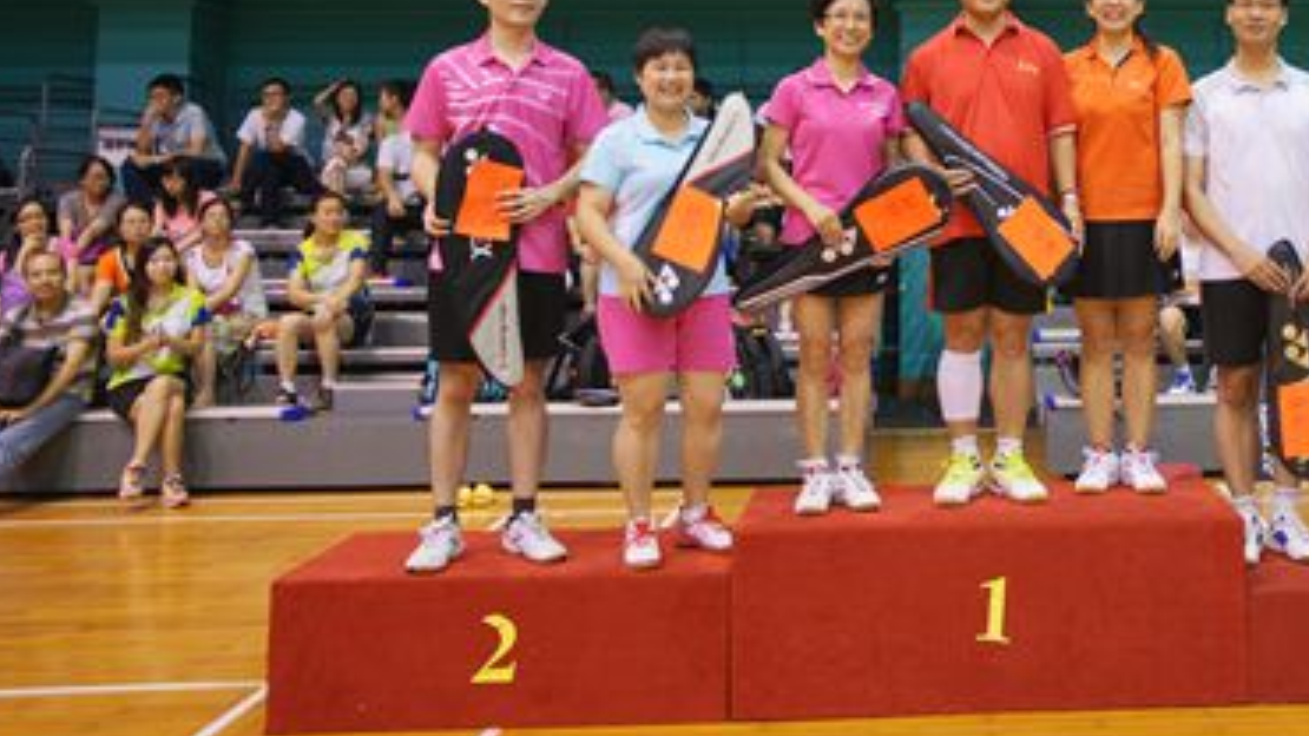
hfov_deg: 52.5
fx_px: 1284
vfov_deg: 31.1
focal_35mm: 37
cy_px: 143
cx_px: 920
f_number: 3.5
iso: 400
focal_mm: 24
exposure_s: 1/30
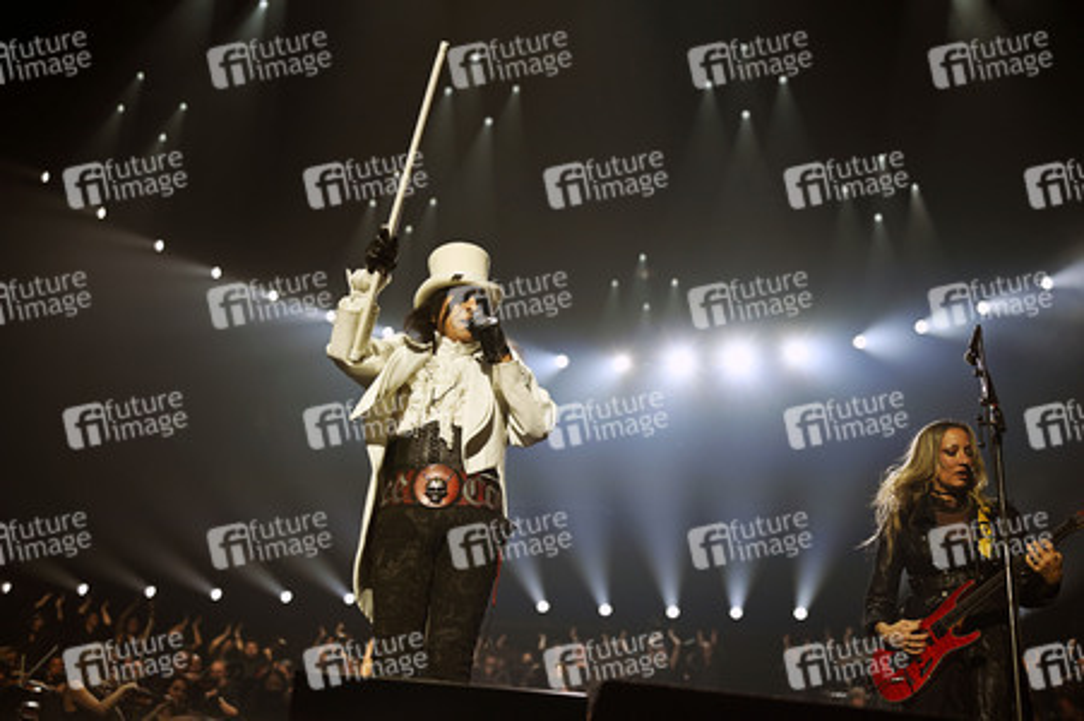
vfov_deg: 33.4
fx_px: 1204
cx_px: 542
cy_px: 360
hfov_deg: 48.5
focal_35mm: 40
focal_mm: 40
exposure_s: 1/320
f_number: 2.1
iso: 360
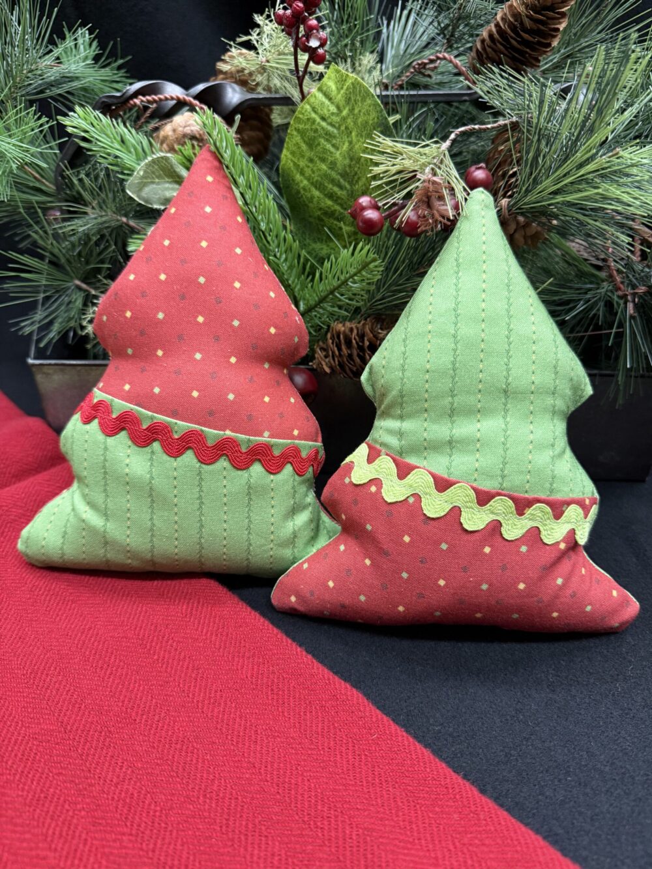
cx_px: 326
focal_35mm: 24
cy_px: 434
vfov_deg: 71.6
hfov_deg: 56.8
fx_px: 603
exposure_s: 1/60
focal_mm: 6.76
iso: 320
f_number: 1.78
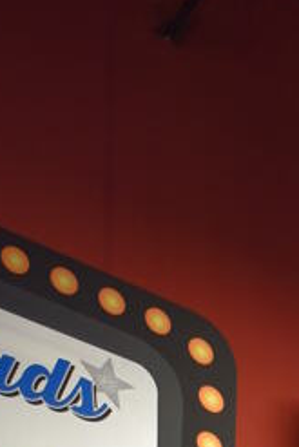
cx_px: 395
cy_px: 692
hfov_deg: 9.4
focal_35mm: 144
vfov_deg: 13.3
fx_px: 1791
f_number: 4.5
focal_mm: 26
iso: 400
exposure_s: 1/50
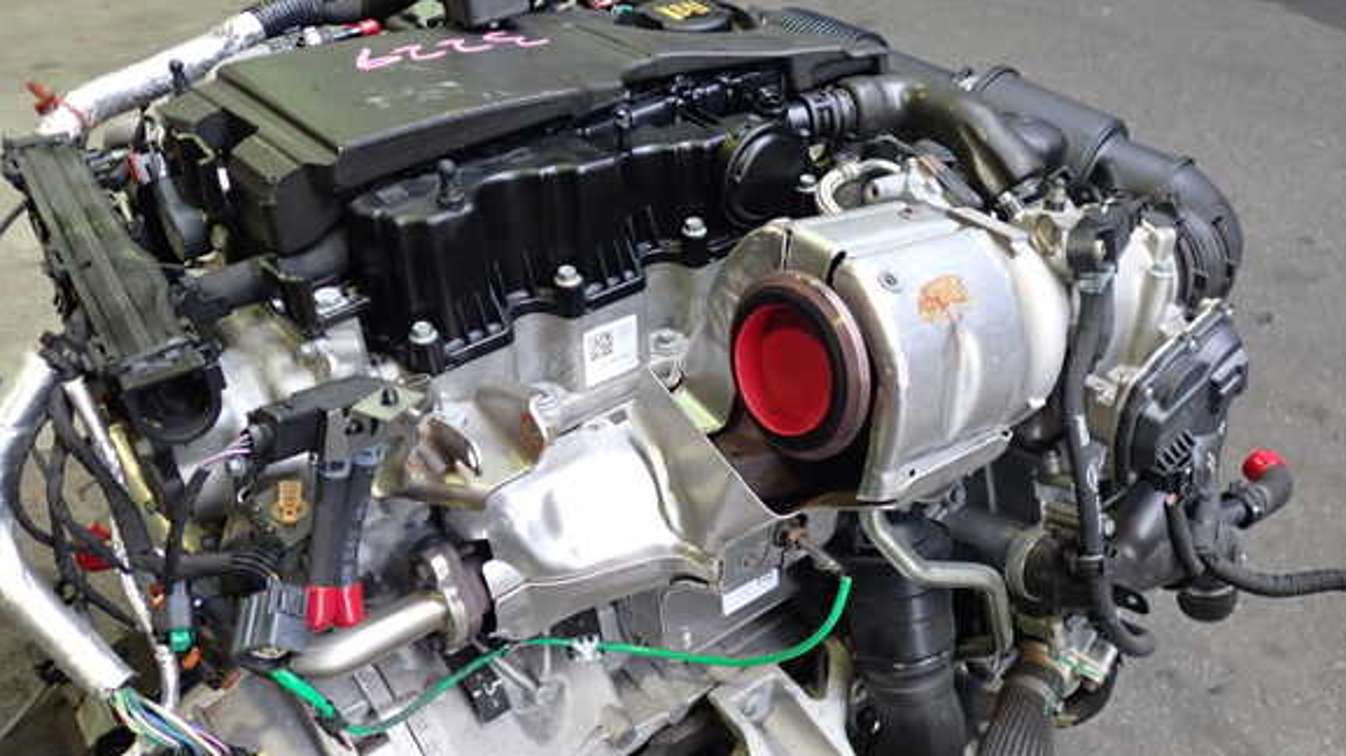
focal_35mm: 34
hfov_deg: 58.0
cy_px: 411
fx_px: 1213
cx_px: 697
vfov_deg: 34.6
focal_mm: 5.4
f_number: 2.3
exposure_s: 1/30
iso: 250
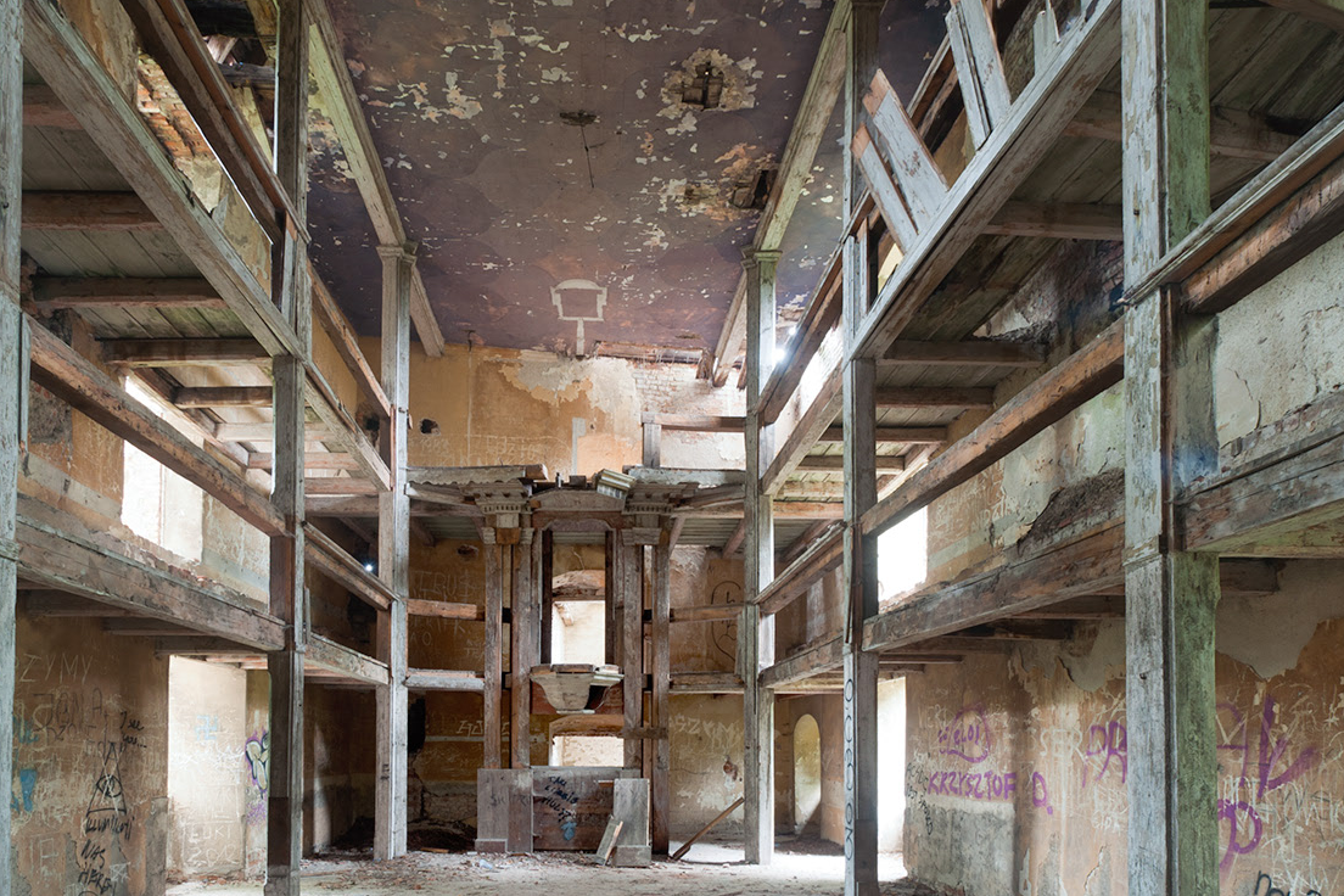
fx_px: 709
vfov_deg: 64.3
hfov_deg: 86.5
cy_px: 510
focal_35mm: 19
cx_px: 592
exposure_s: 13
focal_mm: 10
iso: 100
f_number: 8
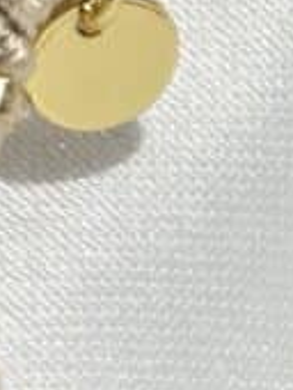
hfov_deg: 4.7
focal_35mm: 313
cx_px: 687
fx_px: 3524
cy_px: 195
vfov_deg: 6.3
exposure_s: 1/405
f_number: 1.6
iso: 32
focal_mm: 5.96
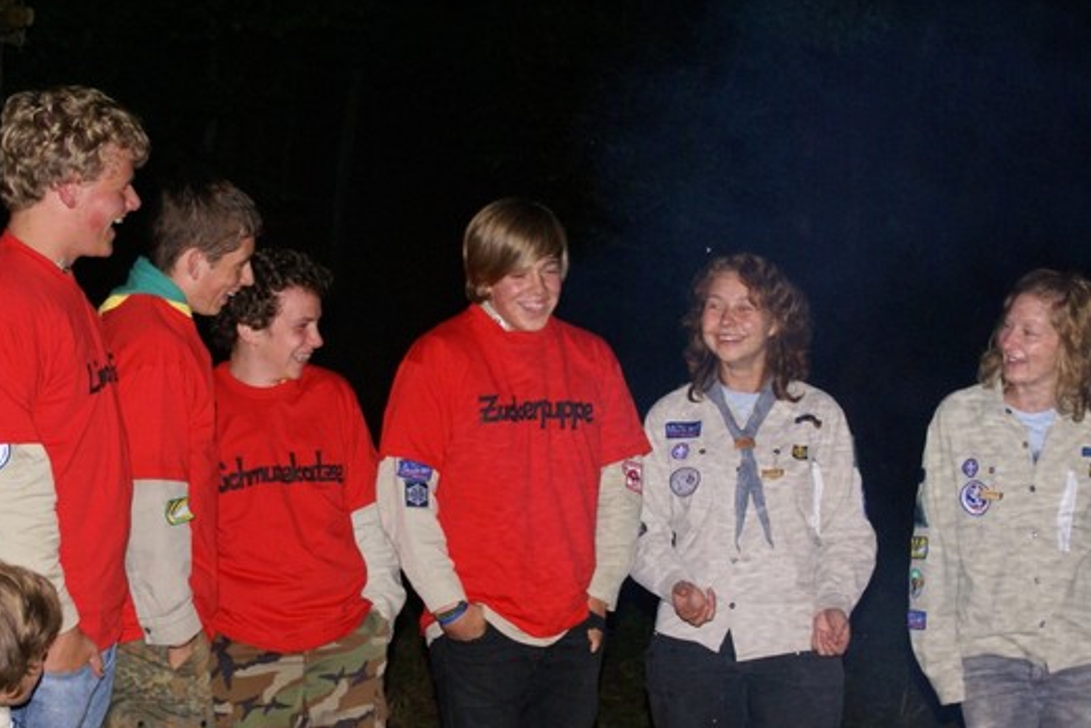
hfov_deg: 24.6
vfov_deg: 16.5
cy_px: 440
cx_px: 569
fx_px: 2504
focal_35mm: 83
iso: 400
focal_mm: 45
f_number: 5.6
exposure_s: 1/60
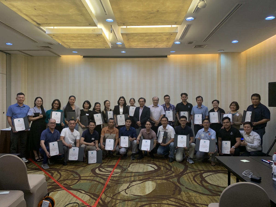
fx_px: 207
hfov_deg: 67.3
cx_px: 138
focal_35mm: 26
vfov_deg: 53.1
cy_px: 104
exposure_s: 1/50
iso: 64
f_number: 1.8
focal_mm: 4.25
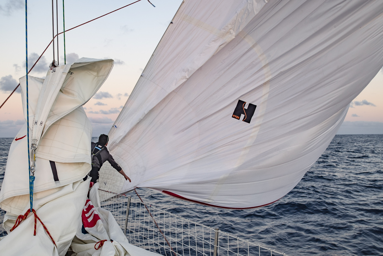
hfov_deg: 53.1
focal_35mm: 36
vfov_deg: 36.9
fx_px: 383
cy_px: 128
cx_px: 192
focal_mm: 24
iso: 100
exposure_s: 1/100
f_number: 5
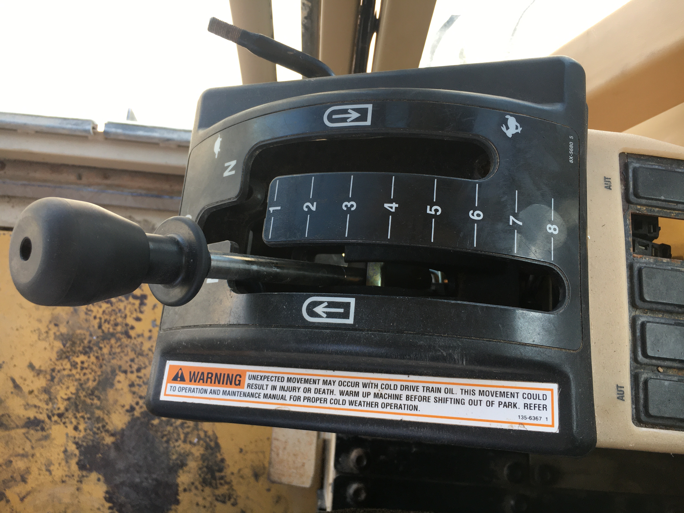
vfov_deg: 48.2
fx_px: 573
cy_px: 256
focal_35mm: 29
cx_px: 342
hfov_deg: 61.7
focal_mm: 4.15
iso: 32
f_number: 2.2
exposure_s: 1/120
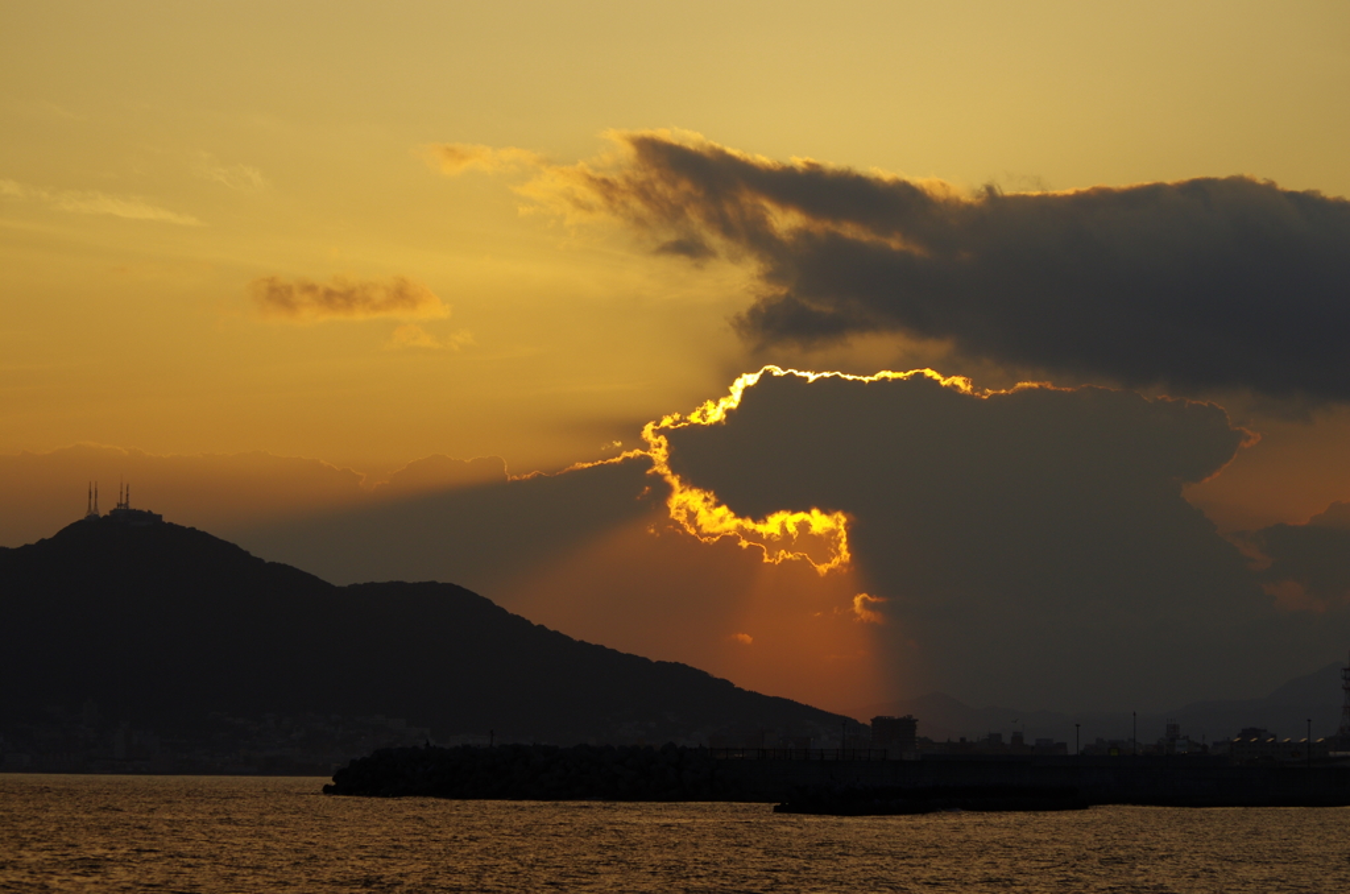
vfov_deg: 9.6
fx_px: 5313
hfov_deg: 14.5
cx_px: 675
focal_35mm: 142
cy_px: 447
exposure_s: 1/1000
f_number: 7.1
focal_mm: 95
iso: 200
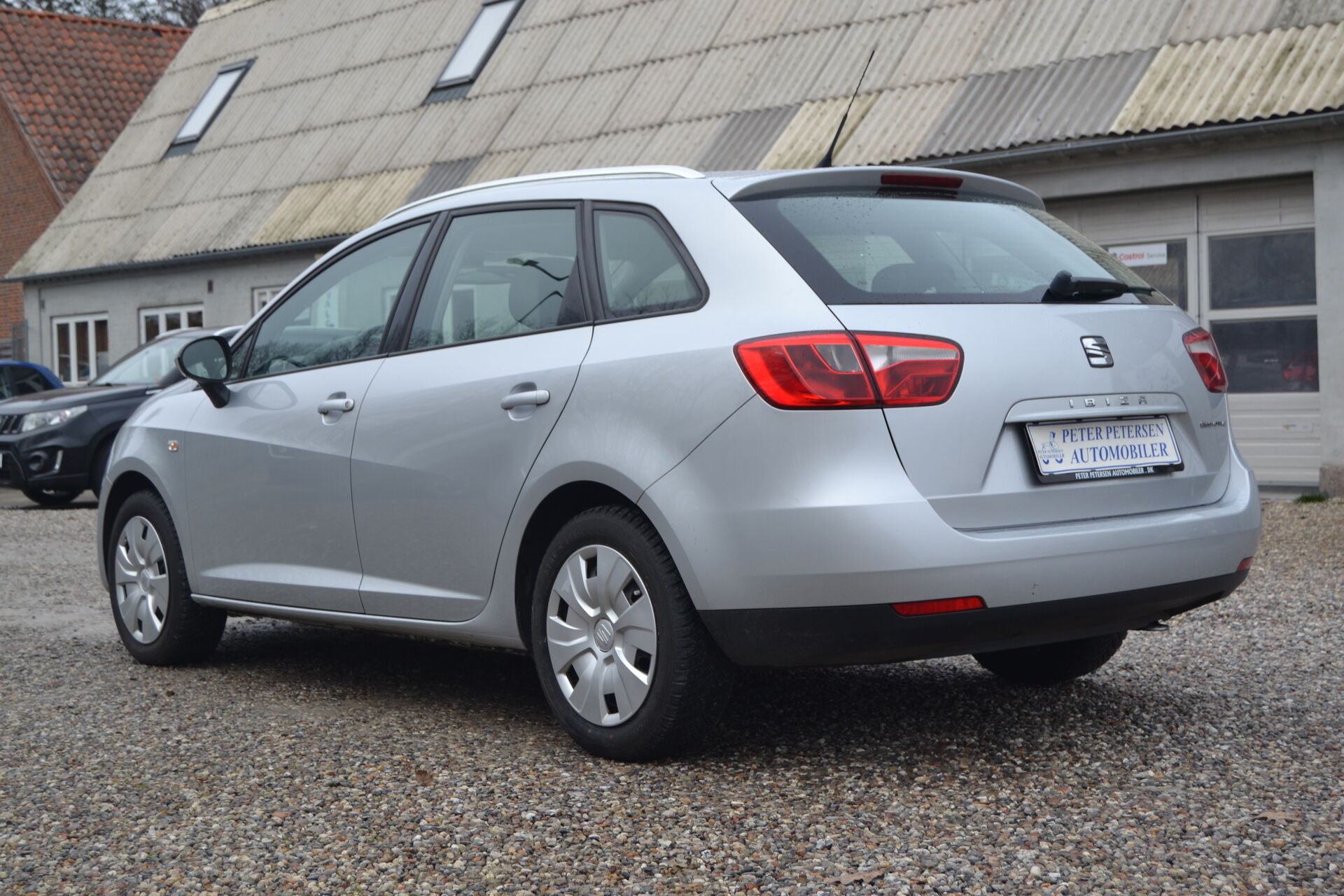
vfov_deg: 26.5
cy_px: 448
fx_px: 1904
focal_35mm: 51
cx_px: 672
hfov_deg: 38.9
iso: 100
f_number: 6.3
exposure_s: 1/160
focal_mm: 34
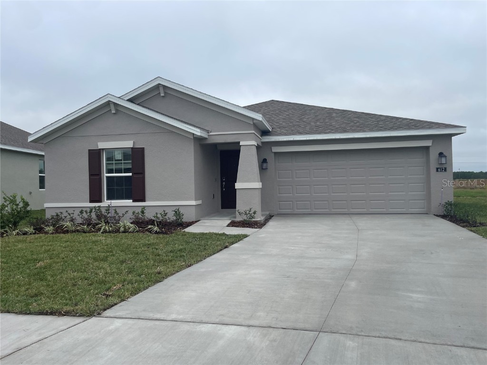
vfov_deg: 53.1
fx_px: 366
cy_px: 182
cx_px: 244
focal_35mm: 26
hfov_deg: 67.3
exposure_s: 1/2257
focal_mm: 4.2
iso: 32
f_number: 1.6
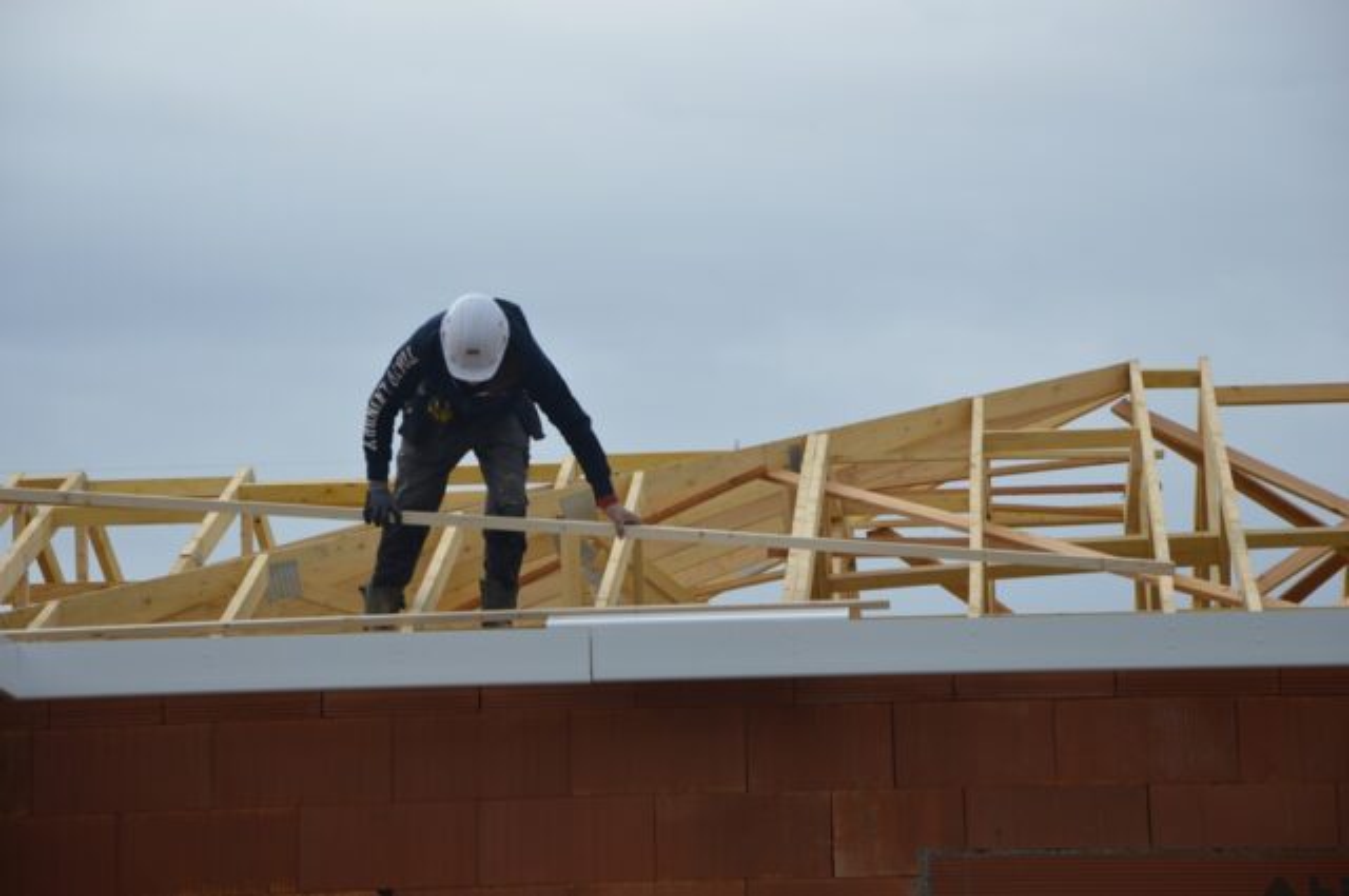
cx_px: 674
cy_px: 448
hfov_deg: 13.1
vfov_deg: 8.7
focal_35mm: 158
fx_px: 5894
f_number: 7.1
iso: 100
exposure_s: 1/200
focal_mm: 105
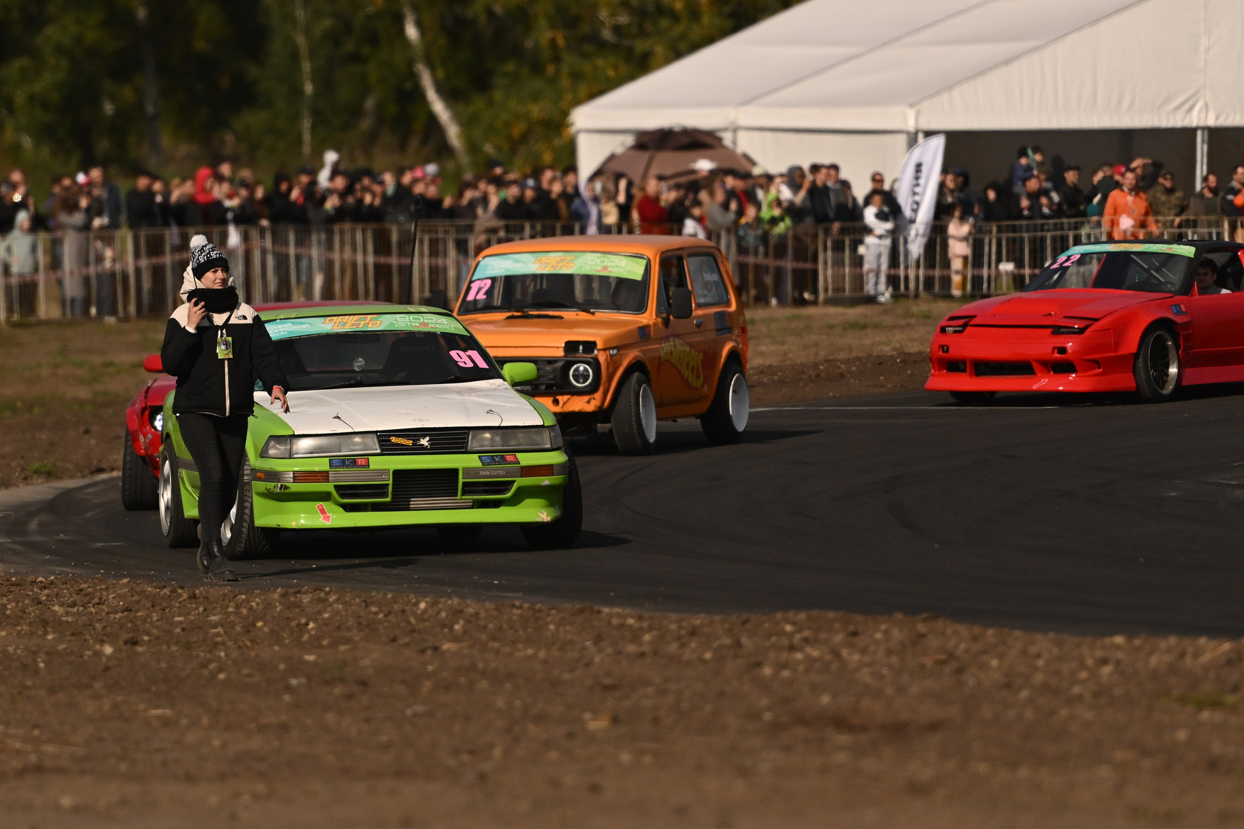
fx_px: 11607
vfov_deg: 4.1
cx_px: 598
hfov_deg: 6.1
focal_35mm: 336
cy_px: 388
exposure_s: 1/32000
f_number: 2.8
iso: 640
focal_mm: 200
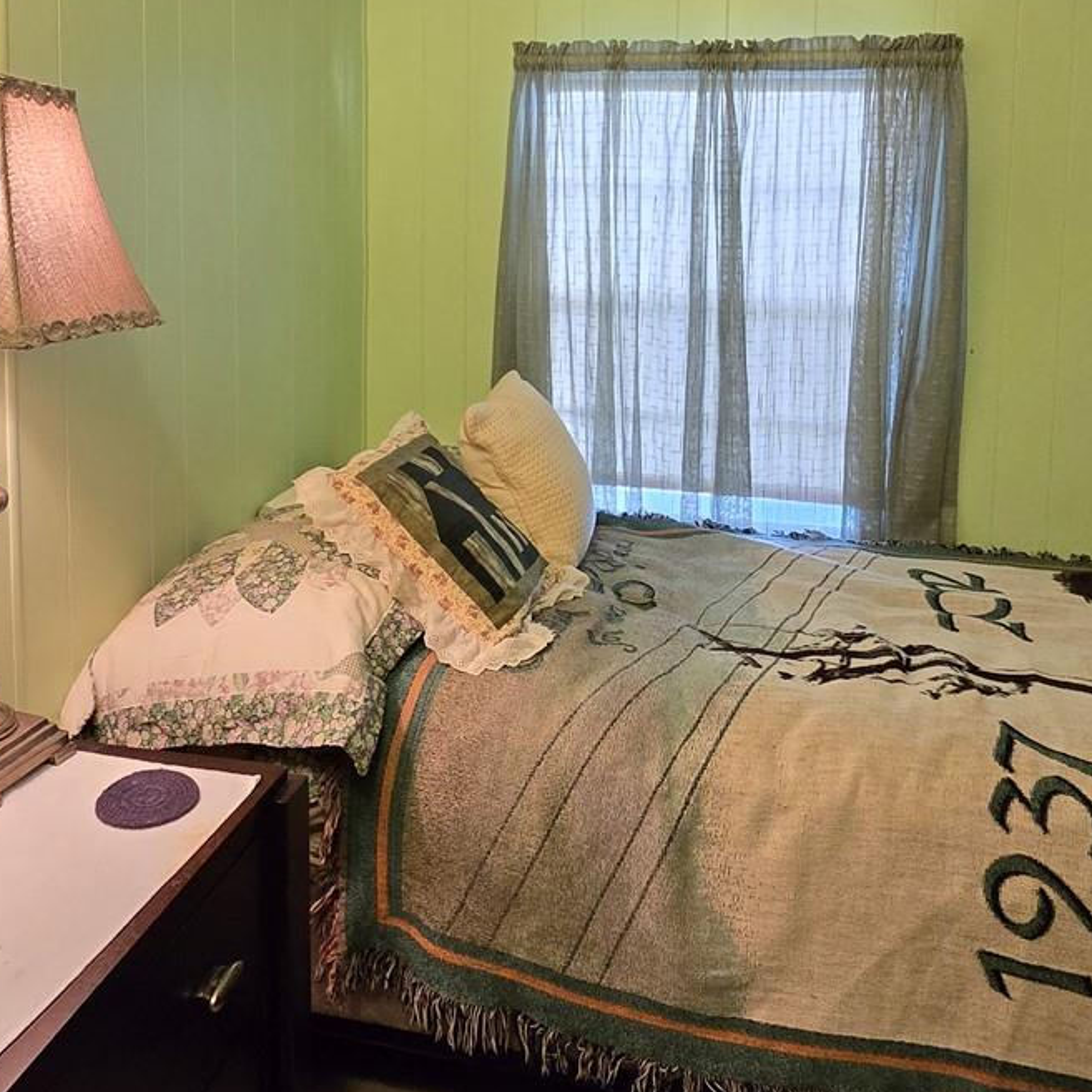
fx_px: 999
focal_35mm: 28
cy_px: 314
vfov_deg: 55.3
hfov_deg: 57.2
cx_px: 507
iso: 800
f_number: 2.2
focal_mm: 2.2
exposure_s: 1/60
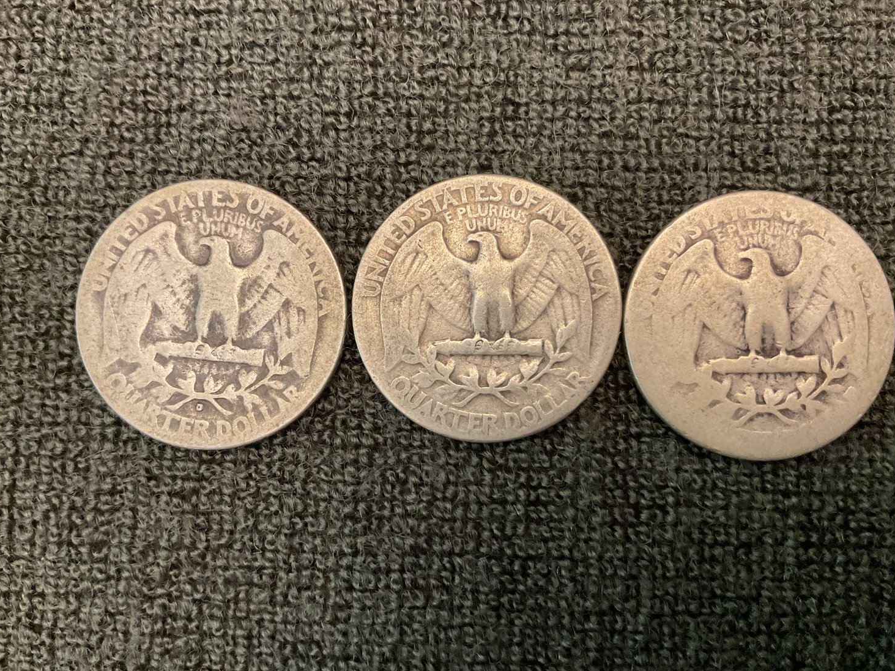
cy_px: 345
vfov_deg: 46.8
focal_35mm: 30
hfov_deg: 60.0
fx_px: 776
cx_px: 455
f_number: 1.8
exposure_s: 1/50
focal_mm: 3
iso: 200
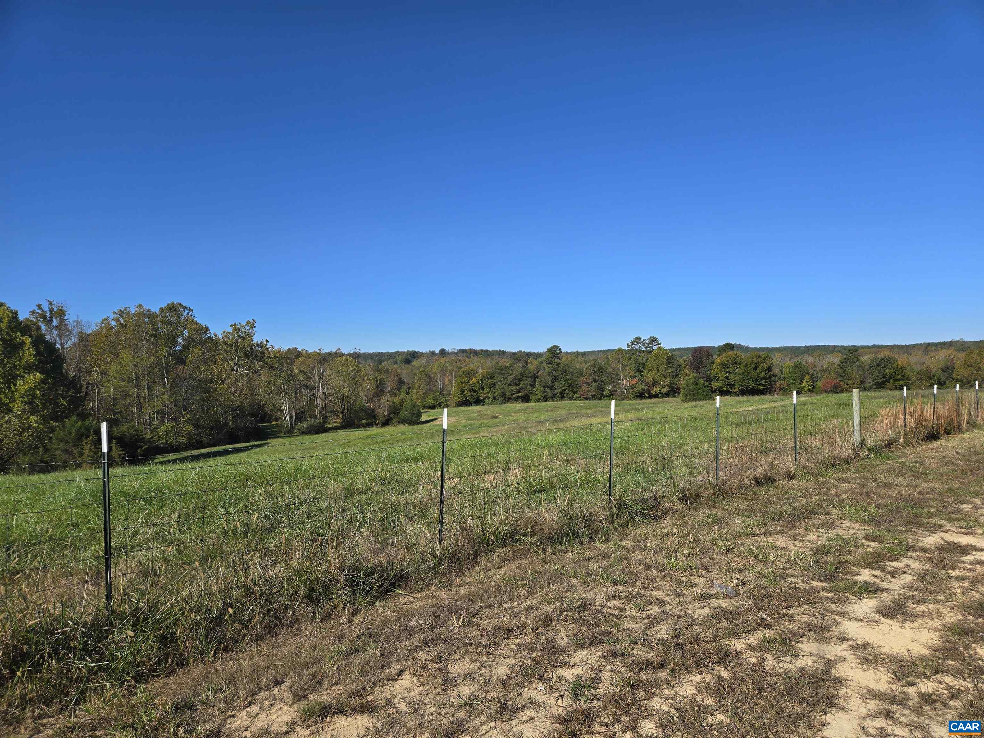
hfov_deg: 73.9
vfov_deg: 58.9
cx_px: 492
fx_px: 654
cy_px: 369
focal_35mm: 23
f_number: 1.8
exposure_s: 1/2333
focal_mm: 5.4
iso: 25
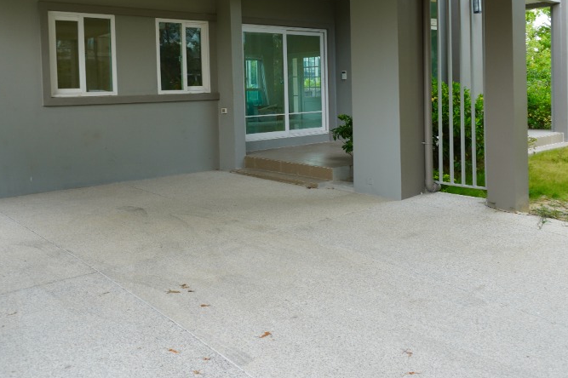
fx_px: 568
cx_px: 295
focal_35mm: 36
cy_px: 109
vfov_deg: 36.2
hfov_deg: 53.1
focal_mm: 16
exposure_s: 1/60
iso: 100
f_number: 4
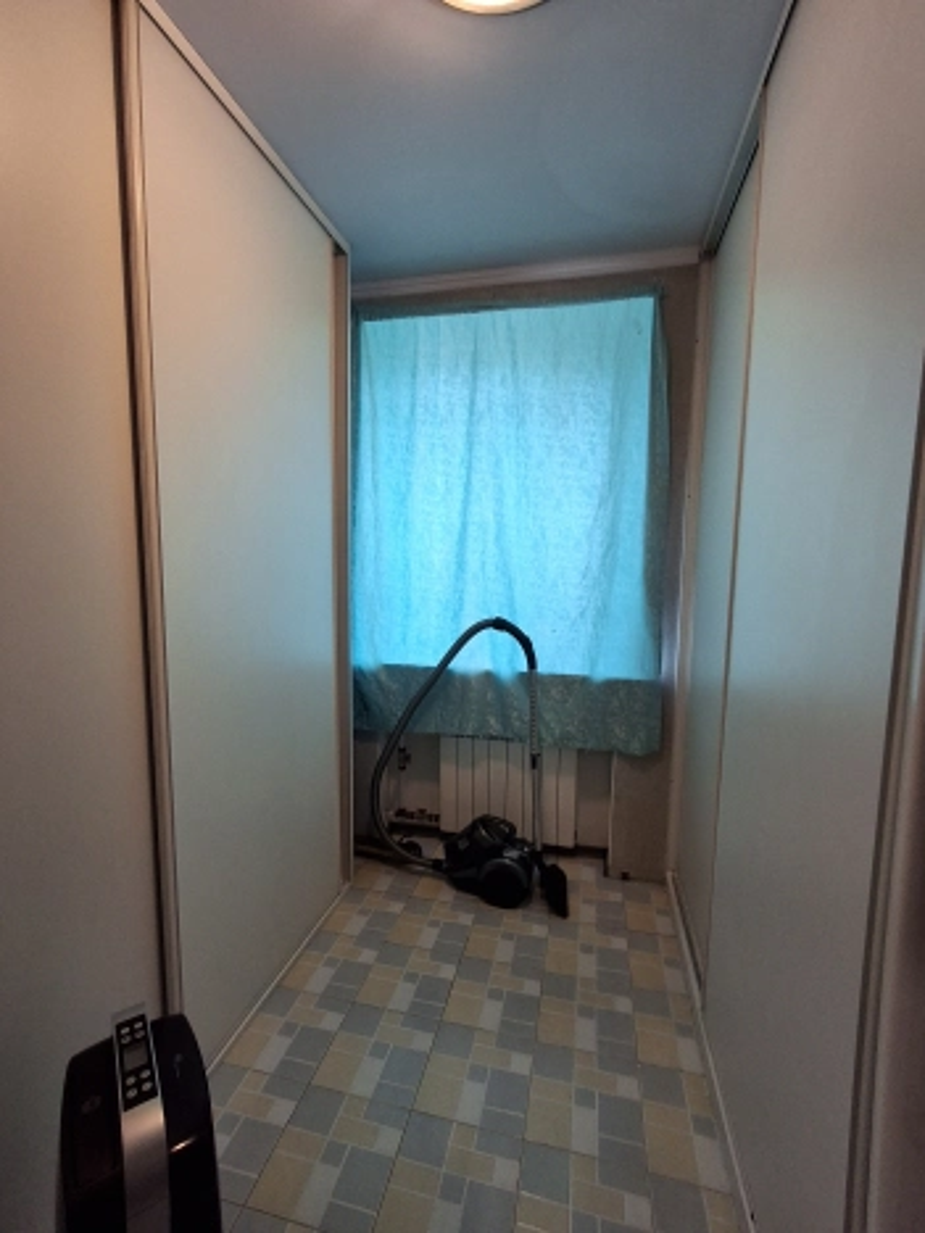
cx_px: 462
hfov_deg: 78.1
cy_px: 616
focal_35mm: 16
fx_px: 570
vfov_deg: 94.5
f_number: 2.2
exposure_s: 1/50
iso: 100
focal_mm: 1.64
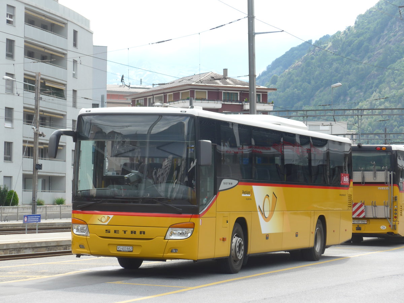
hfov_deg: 16.8
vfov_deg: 12.7
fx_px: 1365
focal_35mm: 117
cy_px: 152
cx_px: 202
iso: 80
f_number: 5
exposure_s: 1/160
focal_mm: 22.9
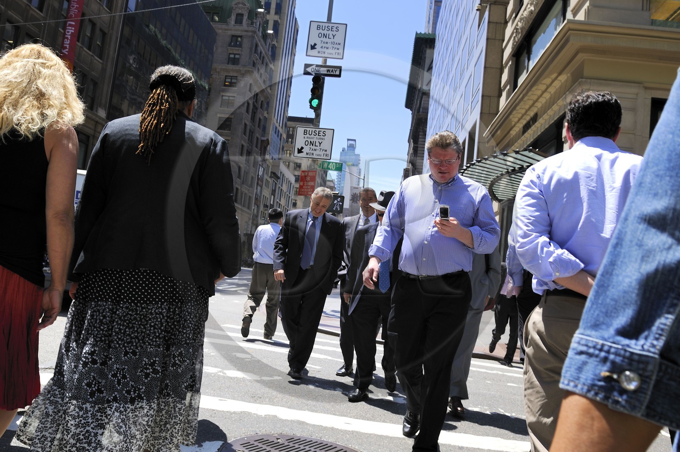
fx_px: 453
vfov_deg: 53.1
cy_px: 226
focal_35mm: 24
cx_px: 340
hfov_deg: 73.8
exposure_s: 1/320
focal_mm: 24
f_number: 7.1
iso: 200
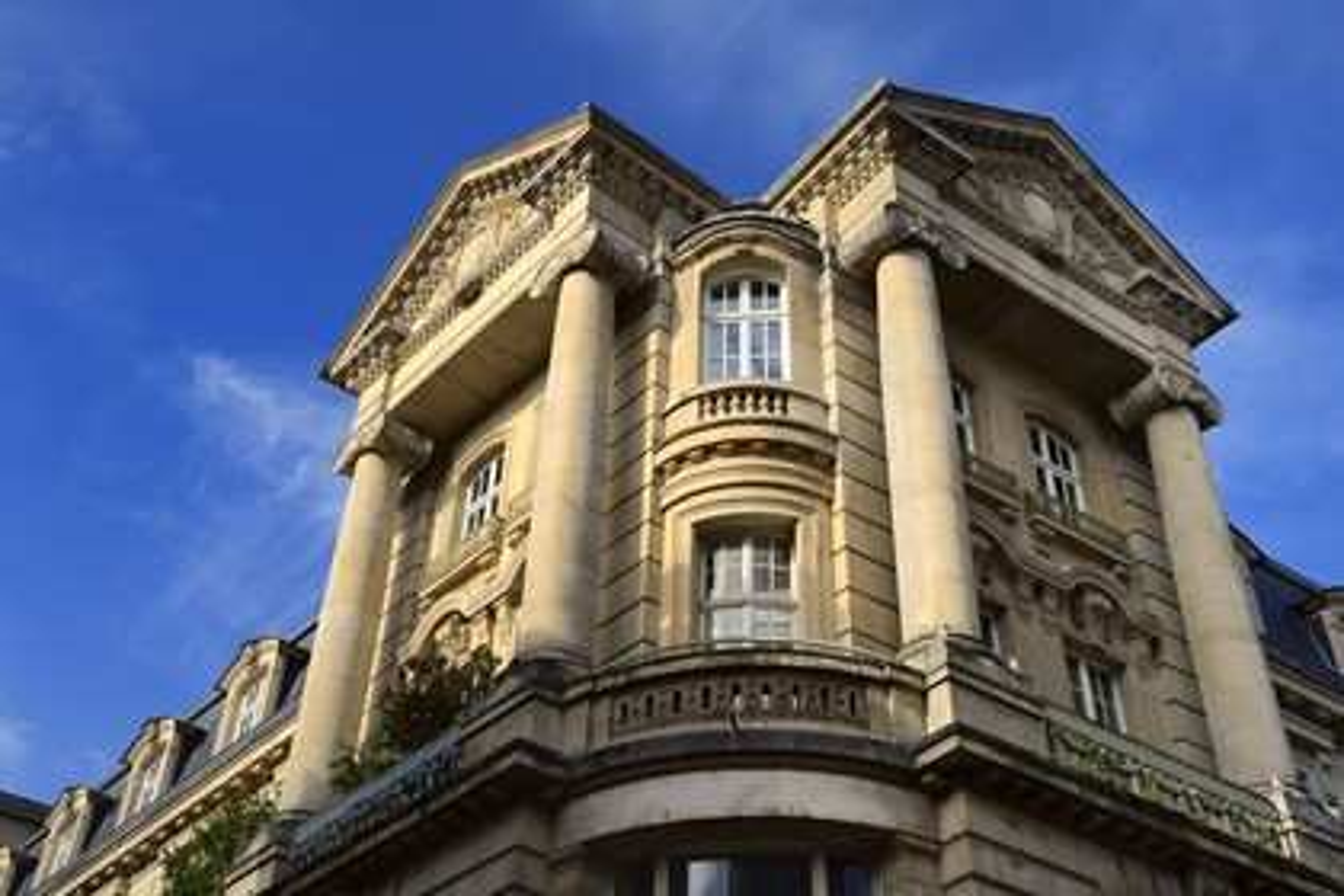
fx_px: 1419
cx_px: 672
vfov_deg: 35.1
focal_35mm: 38
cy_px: 448
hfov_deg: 50.7
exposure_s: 1/250
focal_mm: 38
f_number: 11
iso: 200
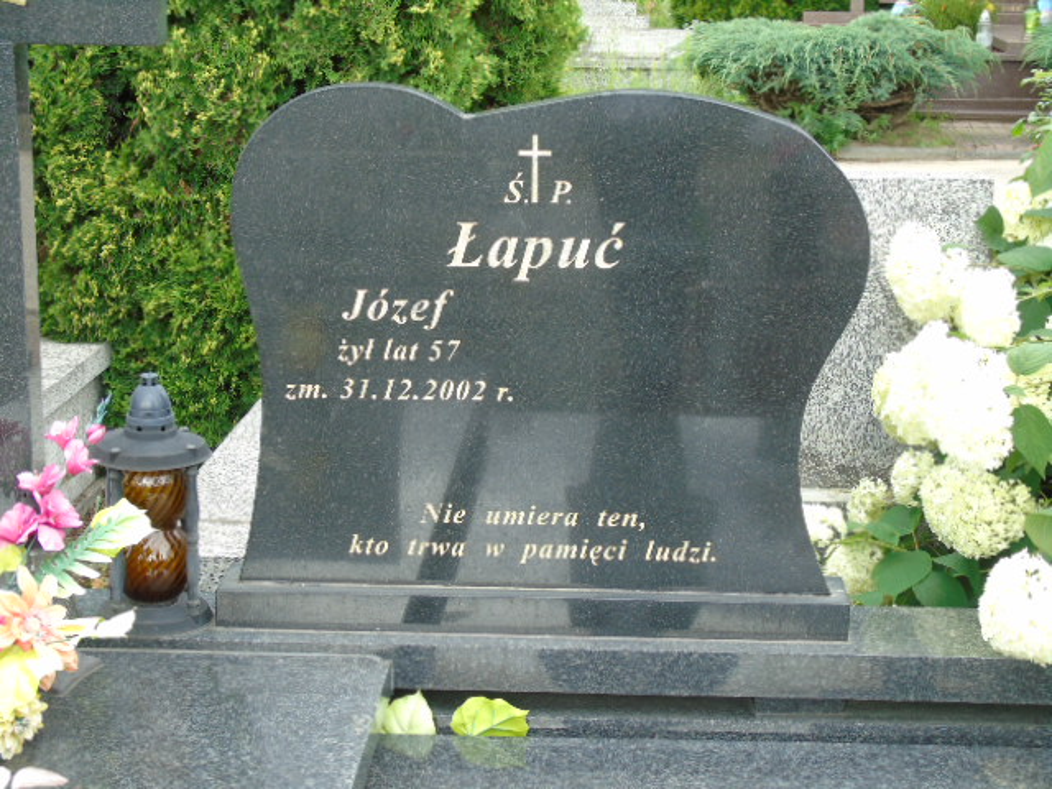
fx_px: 2158
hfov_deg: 27.4
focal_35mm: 71
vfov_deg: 20.7
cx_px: 526
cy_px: 394
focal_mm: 13
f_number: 4.7
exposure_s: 1/40
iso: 80
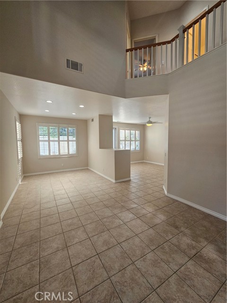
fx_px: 114
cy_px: 152
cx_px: 114
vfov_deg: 106.2
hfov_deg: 89.9
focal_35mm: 13
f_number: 2.2
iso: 100
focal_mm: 2.2
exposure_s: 1/60
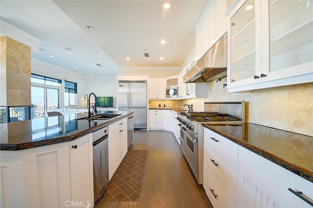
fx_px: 113
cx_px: 156
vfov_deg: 85.3
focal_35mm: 13
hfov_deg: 108.4
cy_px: 104
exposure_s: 1/15
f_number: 8
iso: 250
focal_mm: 13
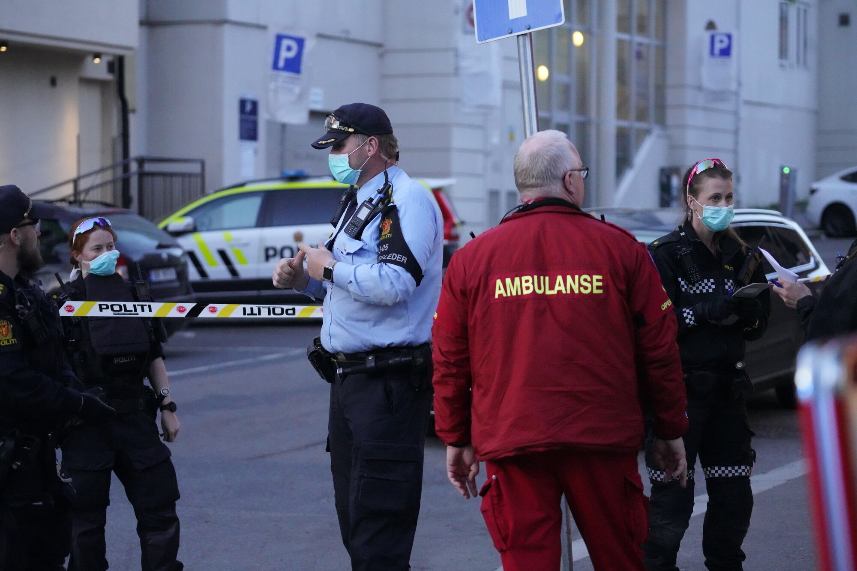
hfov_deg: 18.3
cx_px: 428
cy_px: 286
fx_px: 2666
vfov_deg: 12.2
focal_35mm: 112
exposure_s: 1/400
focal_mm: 112
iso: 12800
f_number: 4
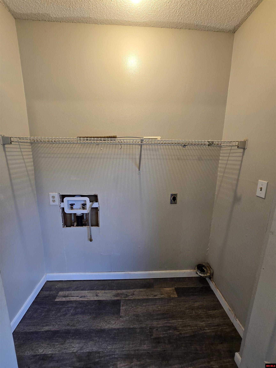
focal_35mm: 13
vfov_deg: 106.2
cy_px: 184
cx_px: 138
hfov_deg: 89.9
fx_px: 138
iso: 160
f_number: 2.2
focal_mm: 2.2
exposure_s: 1/60
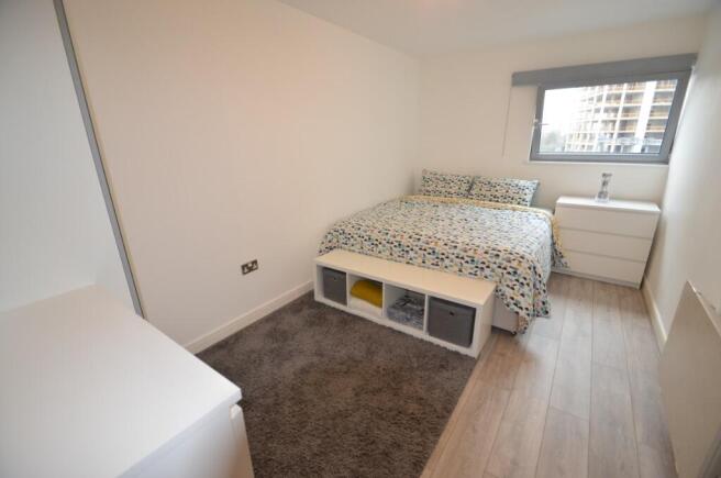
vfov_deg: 77.1
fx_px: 300
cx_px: 360
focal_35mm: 15
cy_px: 239
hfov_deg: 100.5
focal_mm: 10
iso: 450
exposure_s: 1/60
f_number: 3.5
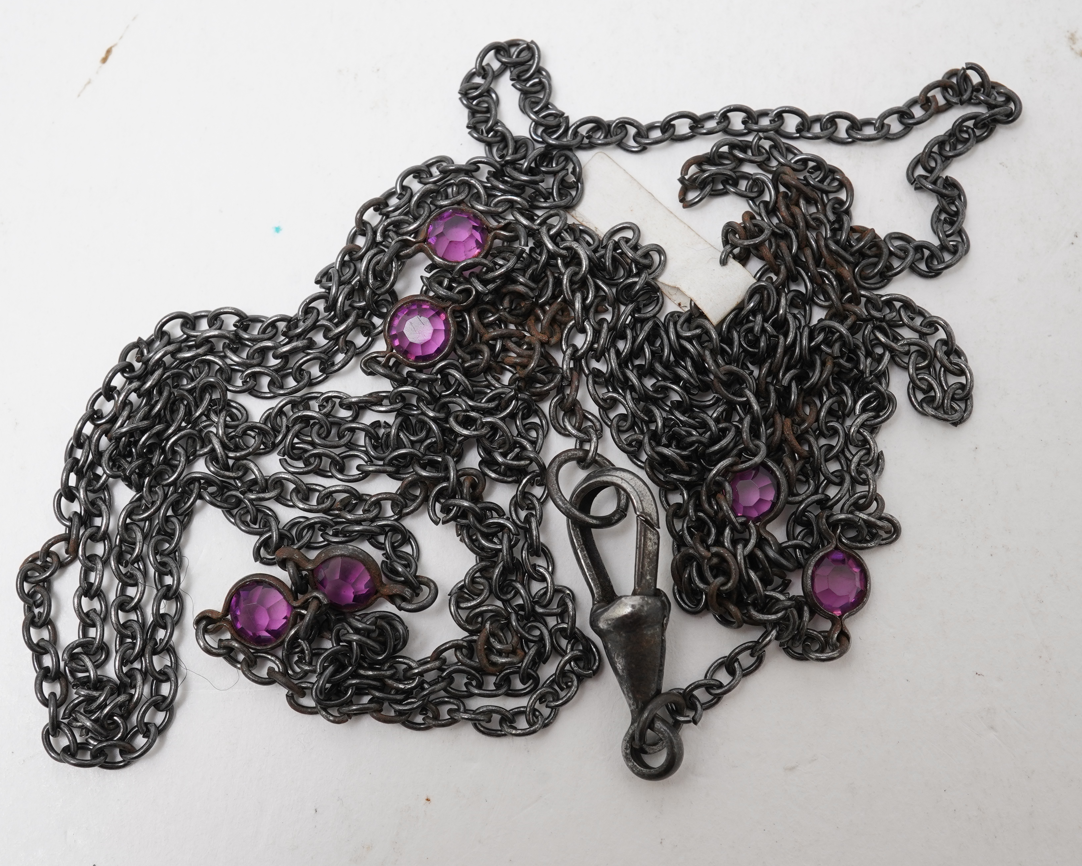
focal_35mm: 51
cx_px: 521
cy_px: 433
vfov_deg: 29.7
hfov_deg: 36.7
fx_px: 1633
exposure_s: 1/125
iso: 500
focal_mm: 30
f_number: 18
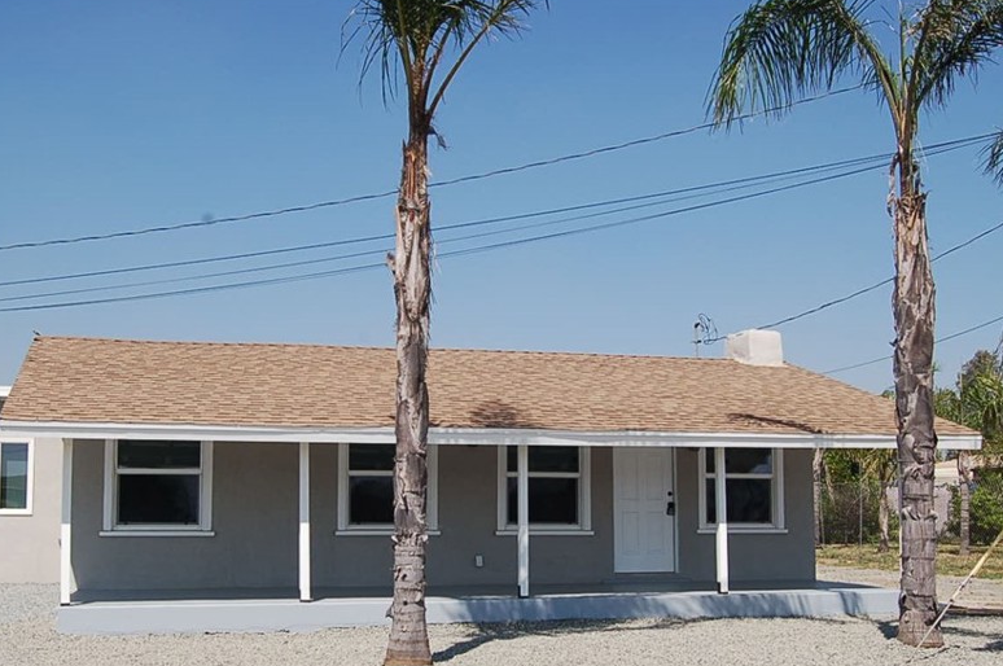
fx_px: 1271
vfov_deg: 29.3
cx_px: 464
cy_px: 380
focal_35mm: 46
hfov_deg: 43.0
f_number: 9
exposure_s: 1/320
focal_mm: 23
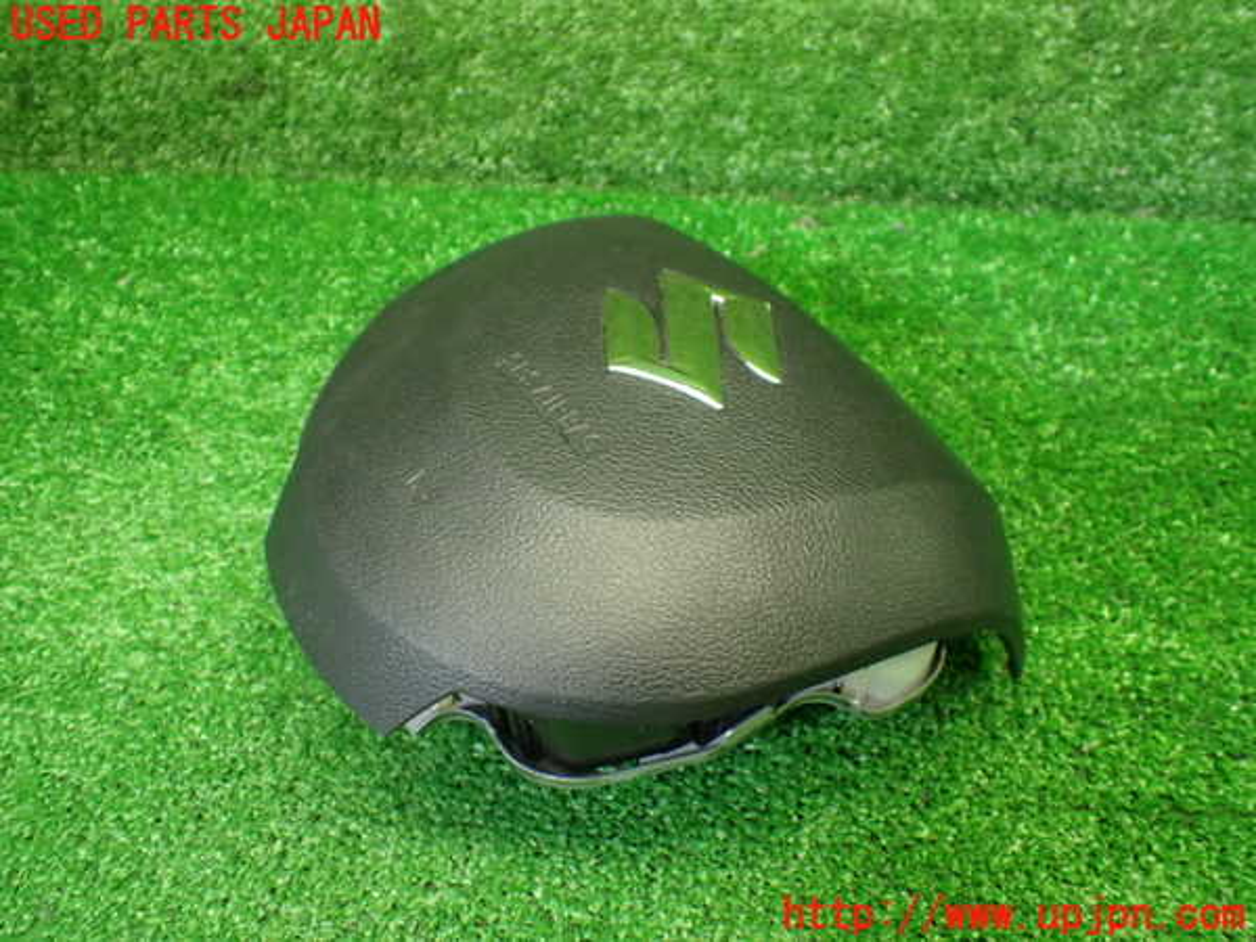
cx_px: 628
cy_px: 471
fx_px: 1089
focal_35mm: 30
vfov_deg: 46.8
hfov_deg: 60.0
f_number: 2.3
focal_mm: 5.4
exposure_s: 1/100
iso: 800
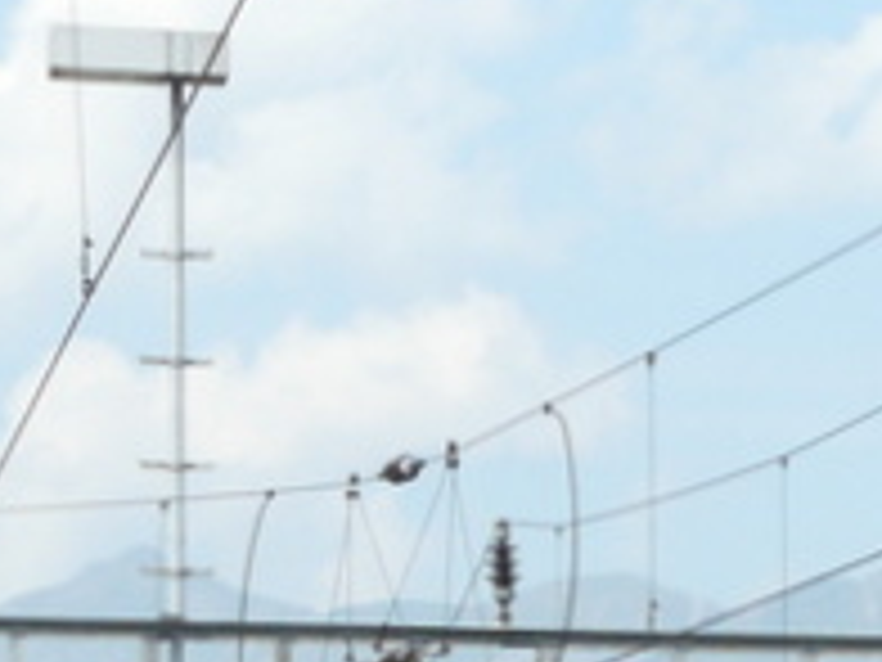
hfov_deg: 4.9
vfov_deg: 3.7
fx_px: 10013
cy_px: 1405
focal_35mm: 393
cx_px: 2133
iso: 100
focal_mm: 12.6
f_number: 5.6
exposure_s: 1/250
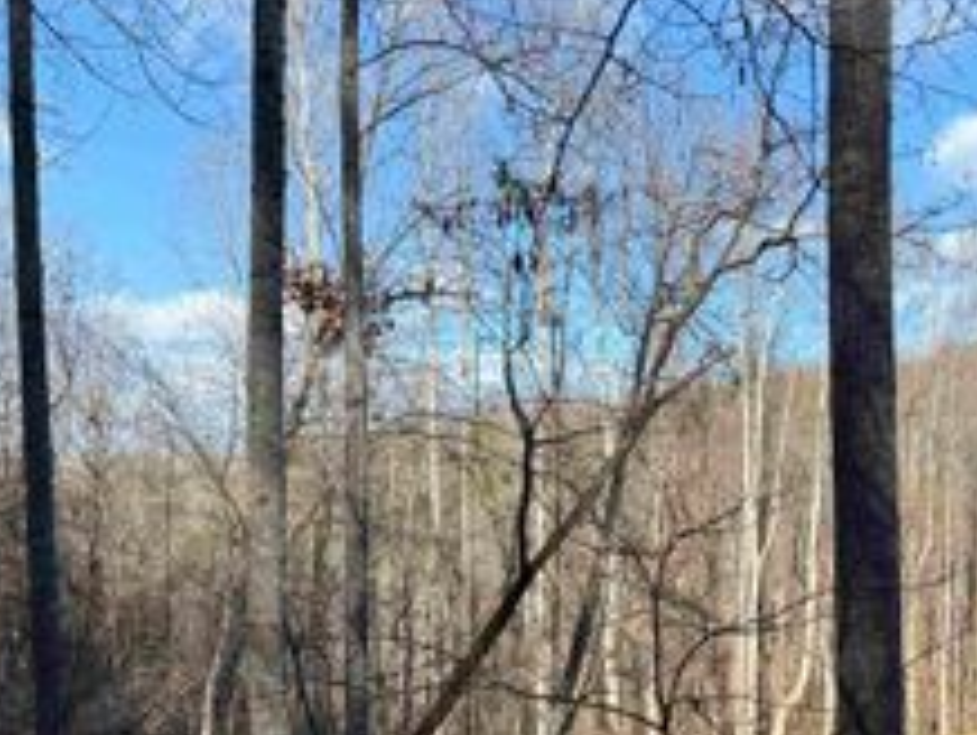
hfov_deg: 34.7
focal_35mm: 55
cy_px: 648
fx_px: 1554
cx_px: 618
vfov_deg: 25.8
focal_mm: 6.76
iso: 80
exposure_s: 1/2232
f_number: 1.78
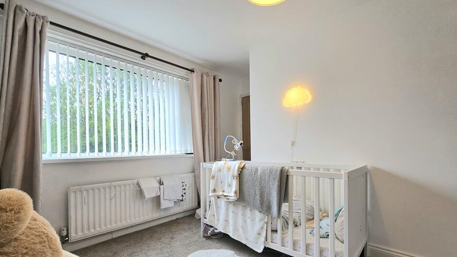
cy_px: 146
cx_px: 228
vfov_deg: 70.2
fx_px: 182
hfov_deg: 103.0
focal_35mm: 15
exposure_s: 1/50.3
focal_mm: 2.2
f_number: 2.2
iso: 50
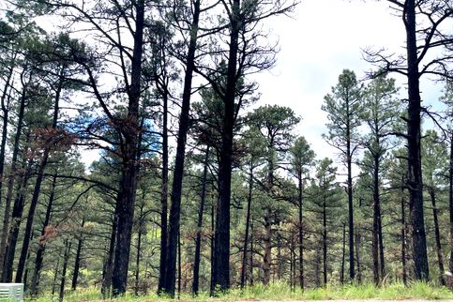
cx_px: 234
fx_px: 352
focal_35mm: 28
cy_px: 167
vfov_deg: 46.3
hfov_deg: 65.5
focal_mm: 5.1
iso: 32
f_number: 1.6
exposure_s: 1/1225
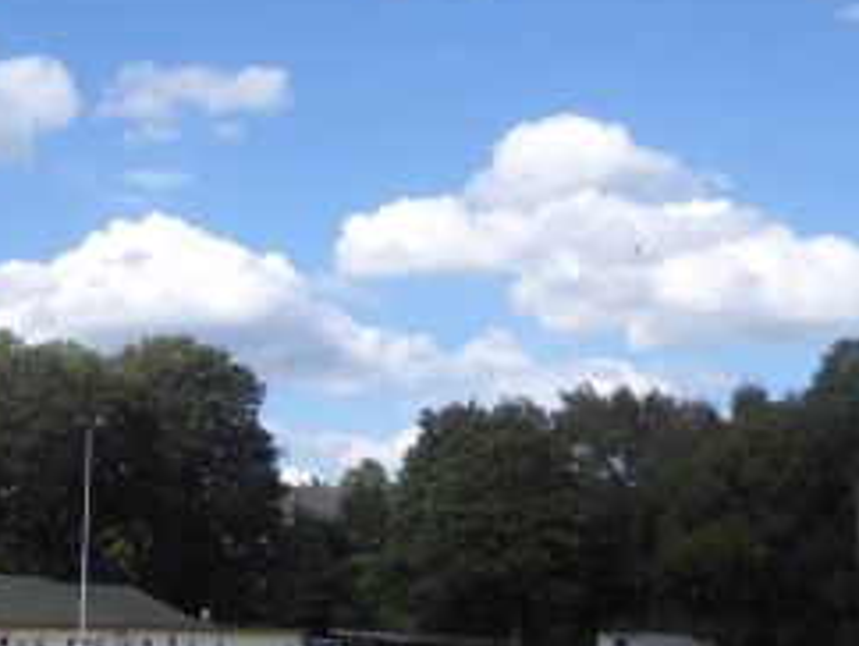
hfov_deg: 28.9
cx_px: 128
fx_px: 1615
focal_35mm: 65
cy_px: 234
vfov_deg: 22.6
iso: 80
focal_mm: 6.3
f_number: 3.7
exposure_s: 1/640
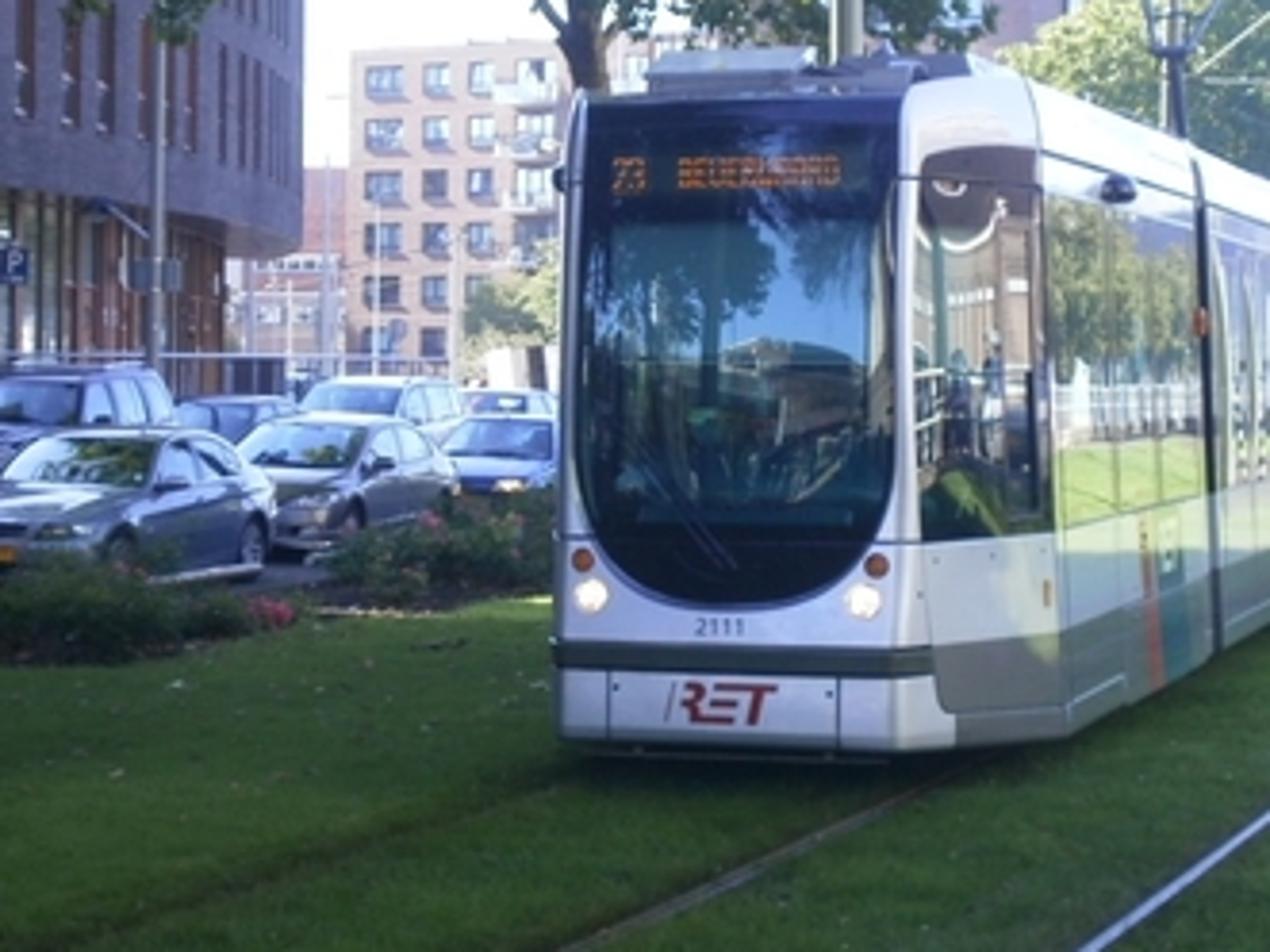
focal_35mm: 107
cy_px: 353
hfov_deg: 18.4
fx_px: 3924
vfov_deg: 13.8
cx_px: 499
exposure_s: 1/125
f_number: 4.2
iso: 100
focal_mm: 10.3
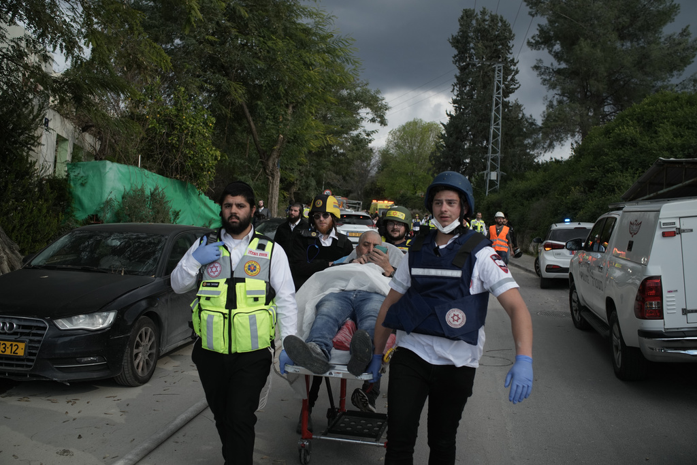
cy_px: 232
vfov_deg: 37.9
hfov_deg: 54.4
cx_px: 348
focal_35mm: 35
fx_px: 678
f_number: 4
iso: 500
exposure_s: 1/2500
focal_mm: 35
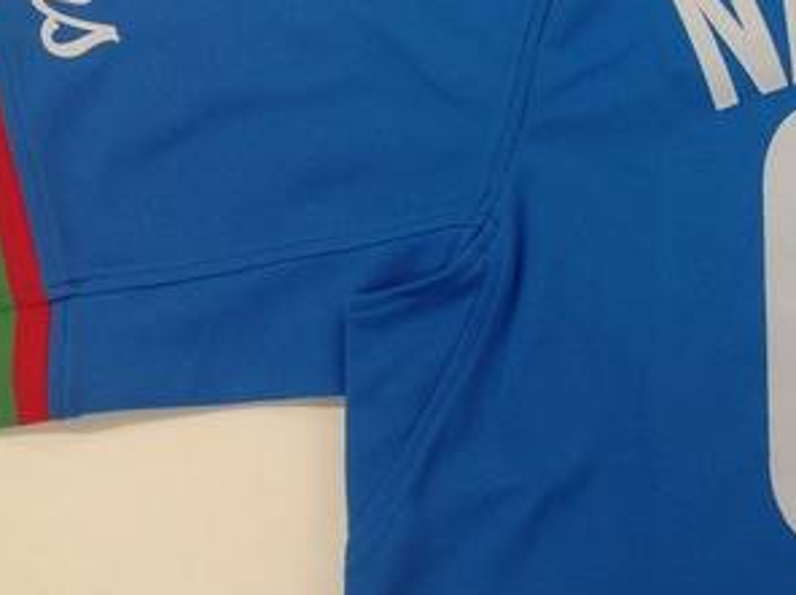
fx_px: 1630
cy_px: 194
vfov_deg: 20.6
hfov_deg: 26.7
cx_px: 683
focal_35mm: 71
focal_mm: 4.28
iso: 50
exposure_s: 1/40
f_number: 2.4
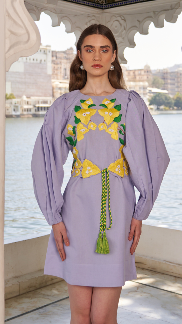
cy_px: 162
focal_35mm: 39
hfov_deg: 30.4
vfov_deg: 51.6
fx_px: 335
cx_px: 98
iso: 64
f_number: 2.8
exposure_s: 1/800
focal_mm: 25
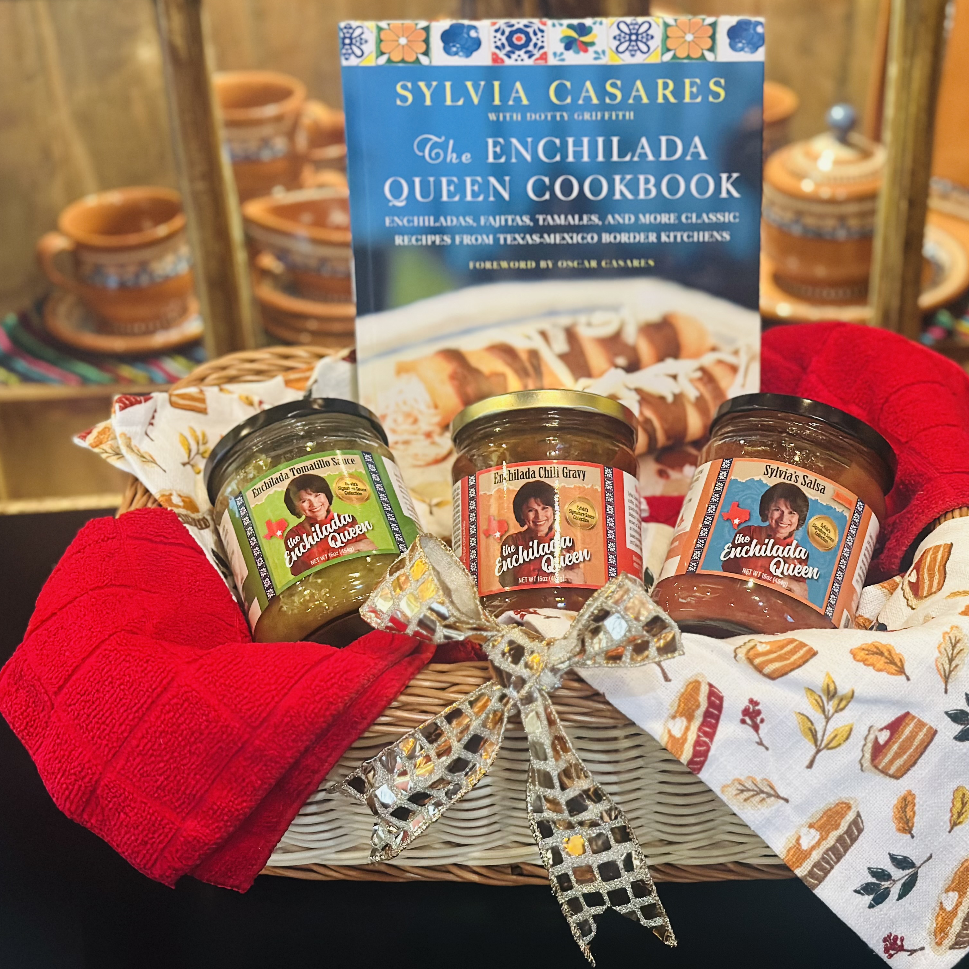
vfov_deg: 30.0
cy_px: 481
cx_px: 583
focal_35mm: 57
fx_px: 1805
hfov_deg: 30.0
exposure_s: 1/40
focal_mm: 6.86
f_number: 1.78
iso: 640
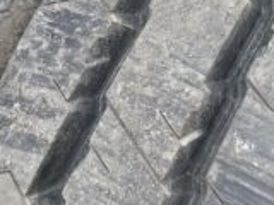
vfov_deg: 19.4
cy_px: -59
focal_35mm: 70
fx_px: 554
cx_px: 272
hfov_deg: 26.3
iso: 32
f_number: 1.6
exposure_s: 1/569
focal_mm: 4.2
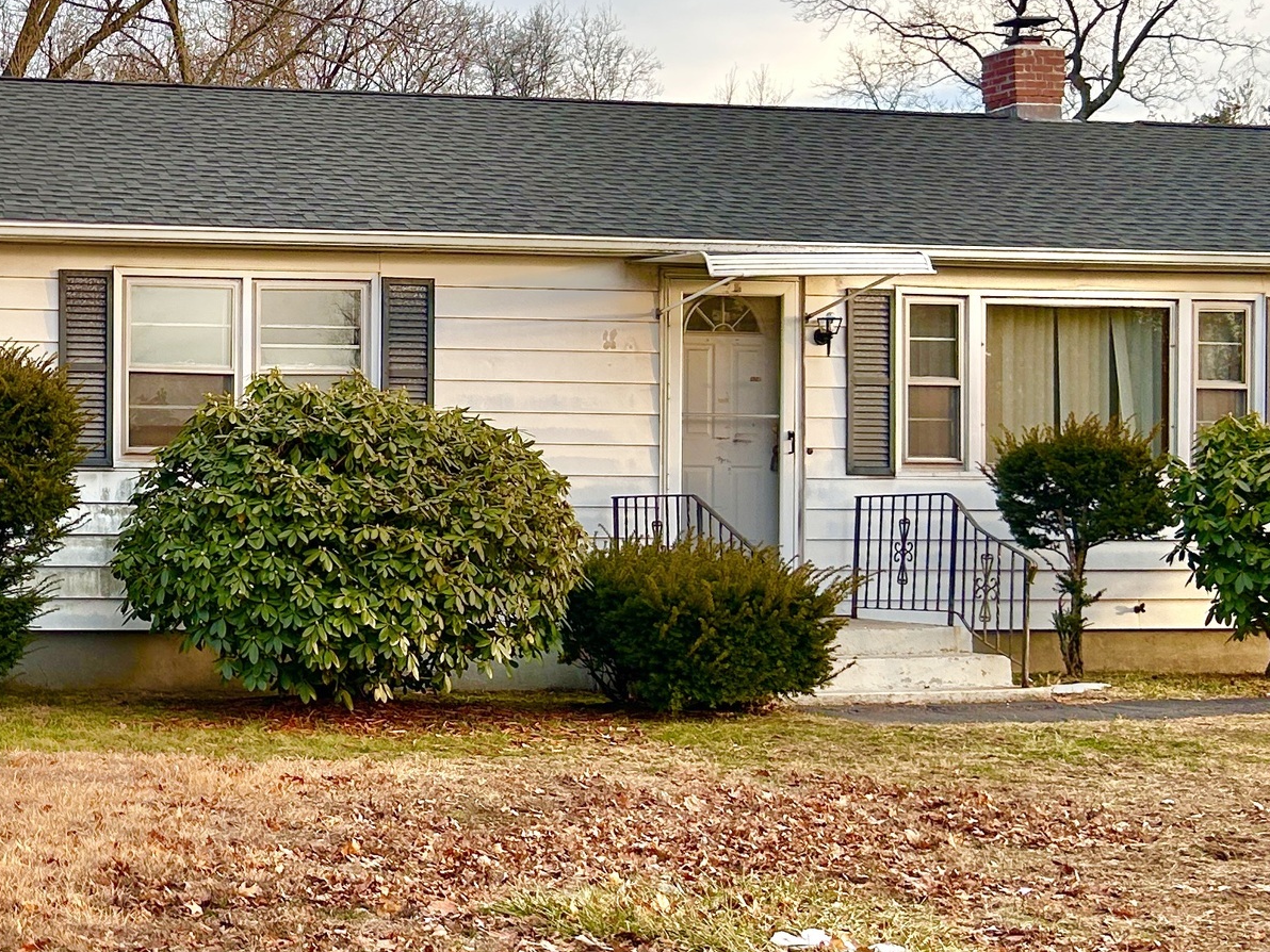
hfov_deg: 26.7
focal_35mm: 67
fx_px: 2458
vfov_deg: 21.9
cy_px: 505
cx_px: -127
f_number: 1.5
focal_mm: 5.7
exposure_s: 1/786
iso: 50
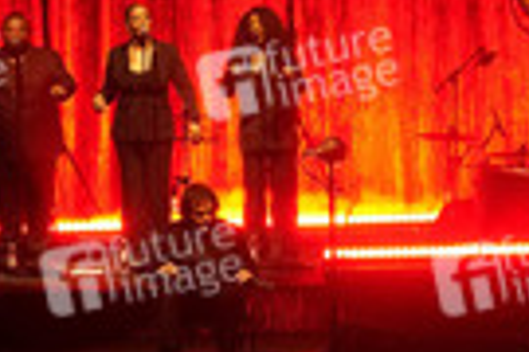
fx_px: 3424
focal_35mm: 233
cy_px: -23
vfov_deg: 5.9
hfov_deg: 8.8
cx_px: 586
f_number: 4
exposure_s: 1/100
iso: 1600
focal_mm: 70
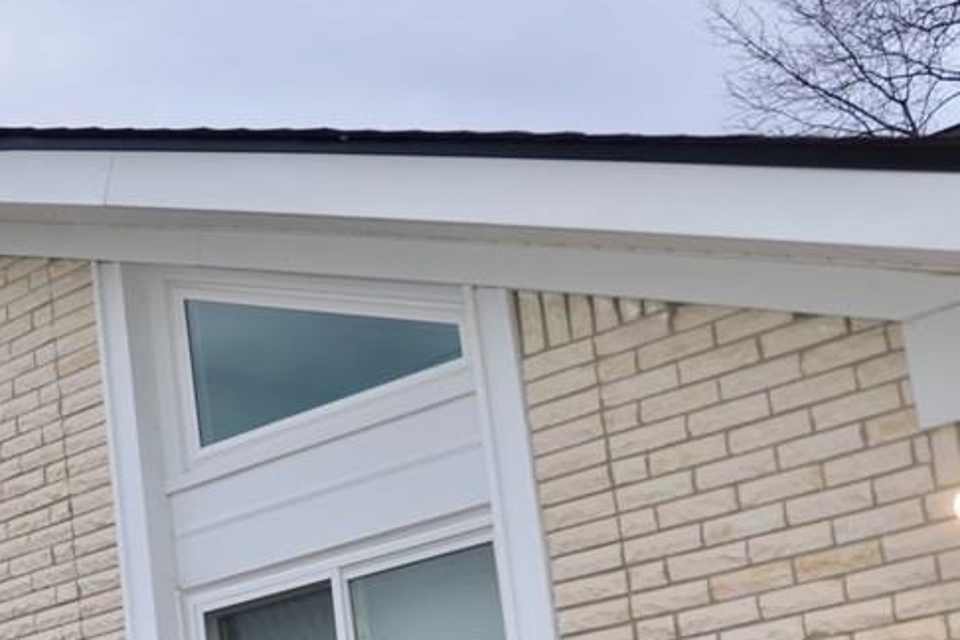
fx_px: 1893
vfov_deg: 18.5
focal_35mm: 71
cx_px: -20
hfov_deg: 26.8
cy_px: 682
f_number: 3.5
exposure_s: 1/125
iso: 250
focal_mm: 18
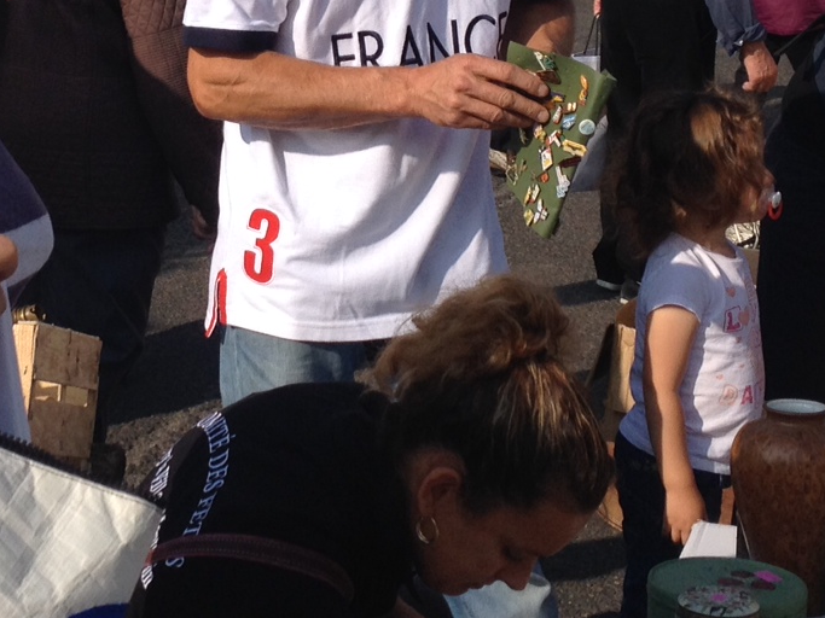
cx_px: 217
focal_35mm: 105
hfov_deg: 18.6
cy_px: 97
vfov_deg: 14.0
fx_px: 2502
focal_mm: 4.28
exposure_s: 1/1972
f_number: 2.4
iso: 50
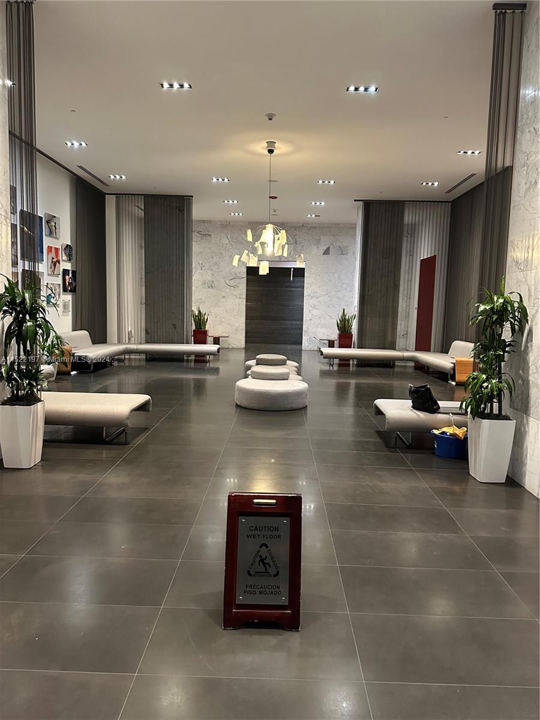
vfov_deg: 71.6
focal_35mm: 24
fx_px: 499
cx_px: 270
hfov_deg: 56.8
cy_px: 360
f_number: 1.78
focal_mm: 6.86
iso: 800
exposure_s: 1/40
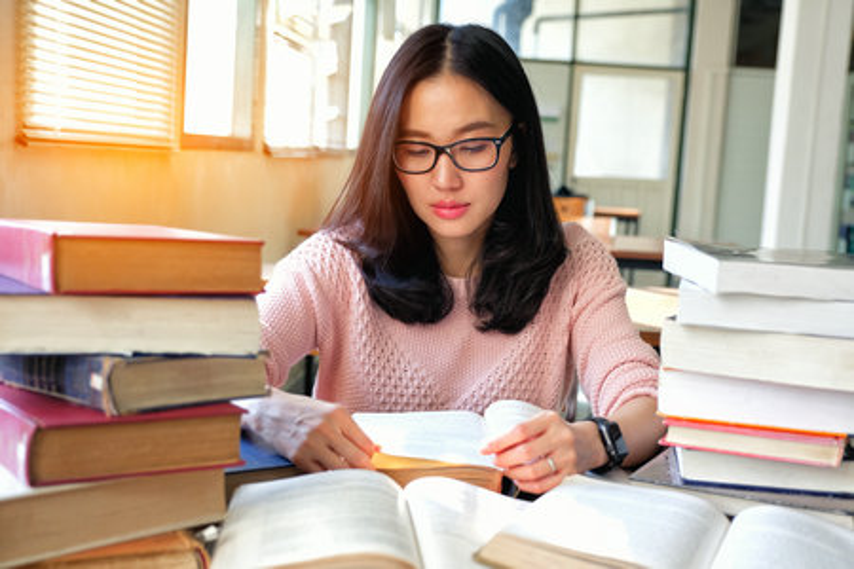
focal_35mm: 45
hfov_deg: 43.6
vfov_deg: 29.9
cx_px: 427
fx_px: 1067
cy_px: 284
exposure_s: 1/200
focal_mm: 30.2
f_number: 2.8
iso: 500
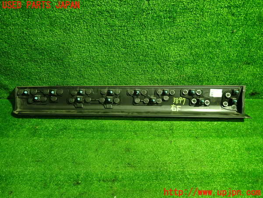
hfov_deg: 69.4
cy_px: 99
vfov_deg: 54.9
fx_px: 190
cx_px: 132
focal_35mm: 25
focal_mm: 4.5
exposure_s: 1/30
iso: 320
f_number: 2
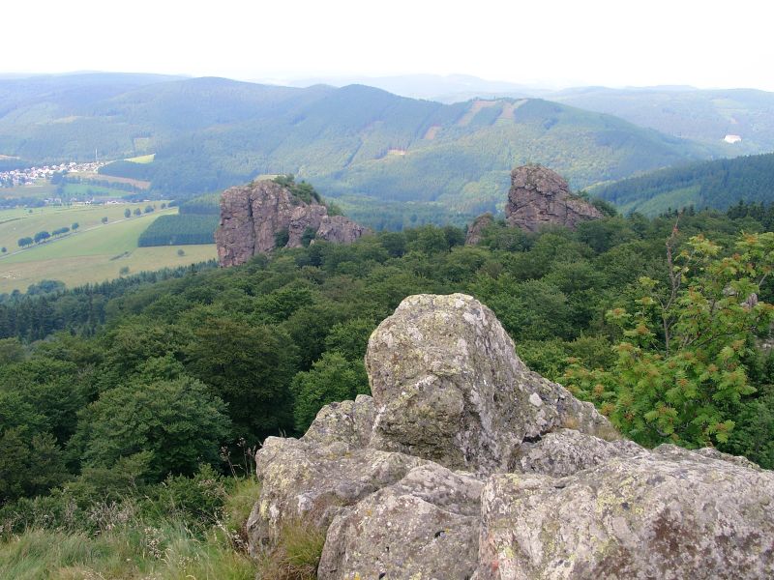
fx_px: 760
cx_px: 387
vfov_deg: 41.8
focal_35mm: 34
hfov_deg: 54.0
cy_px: 290
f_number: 4
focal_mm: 7.13
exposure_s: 1/185
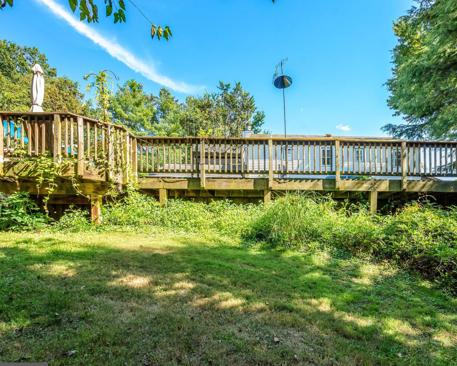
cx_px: 275
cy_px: 190
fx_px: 257
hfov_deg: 82.3
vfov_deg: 70.8
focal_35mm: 19
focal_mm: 16
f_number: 8
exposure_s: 1/500
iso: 1250
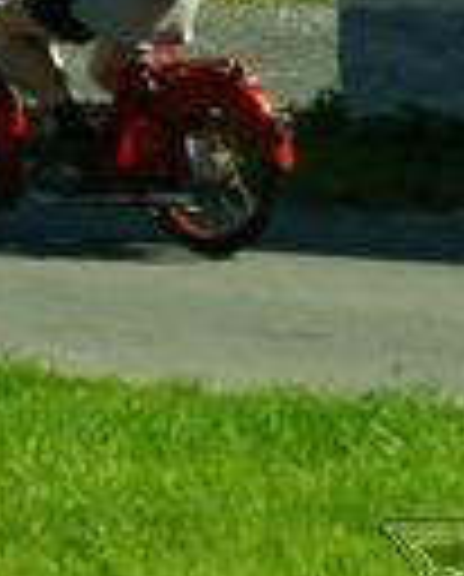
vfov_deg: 3.9
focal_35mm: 491
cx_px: -676
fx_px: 8398
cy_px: 40
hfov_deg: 3.1
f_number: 4
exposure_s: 1/1499
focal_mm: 70
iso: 200
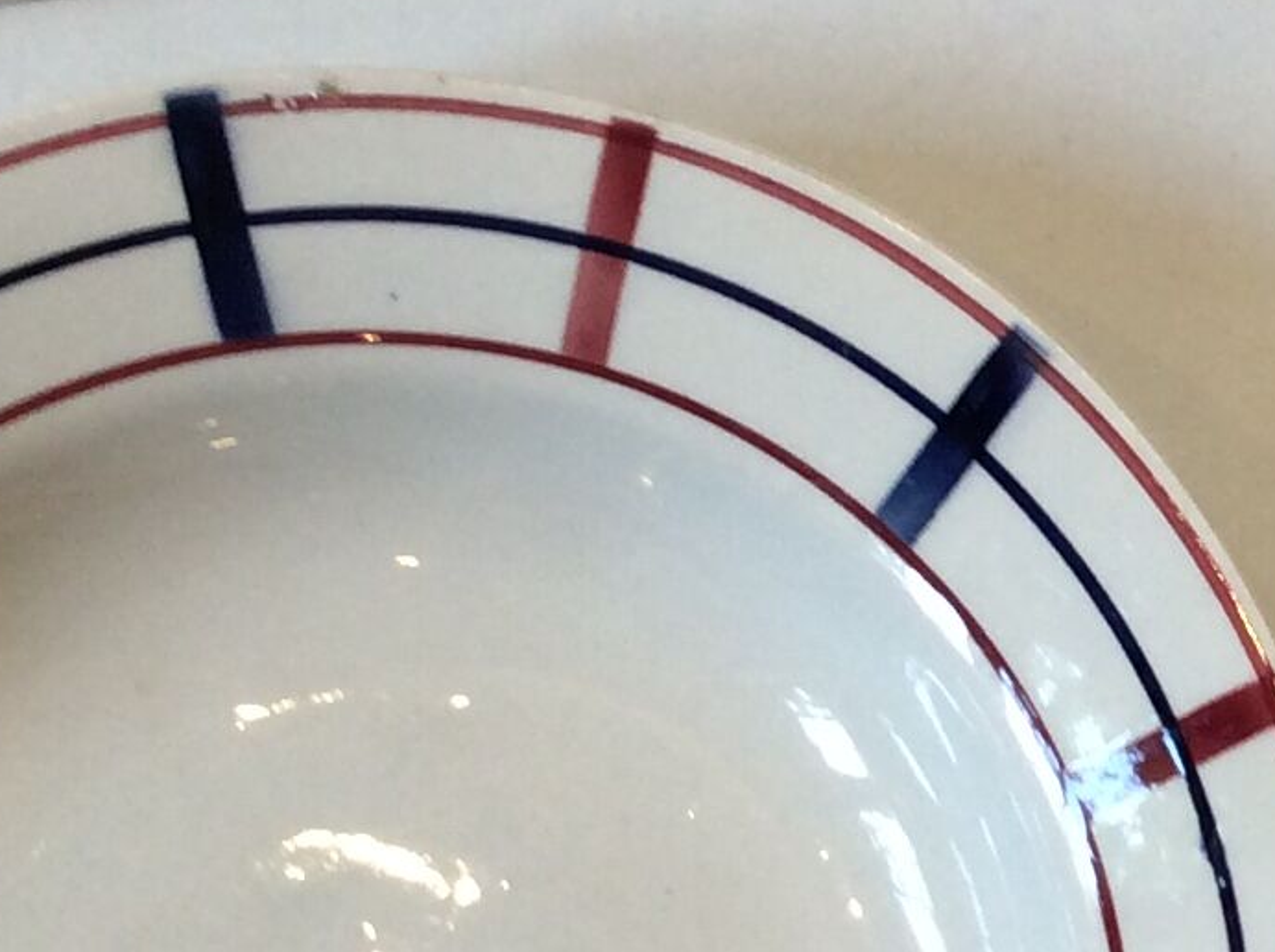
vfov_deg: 12.3
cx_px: 1419
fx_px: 4413
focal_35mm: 120
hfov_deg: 16.0
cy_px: 644
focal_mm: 3.3
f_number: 2.4
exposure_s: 1/25
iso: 64
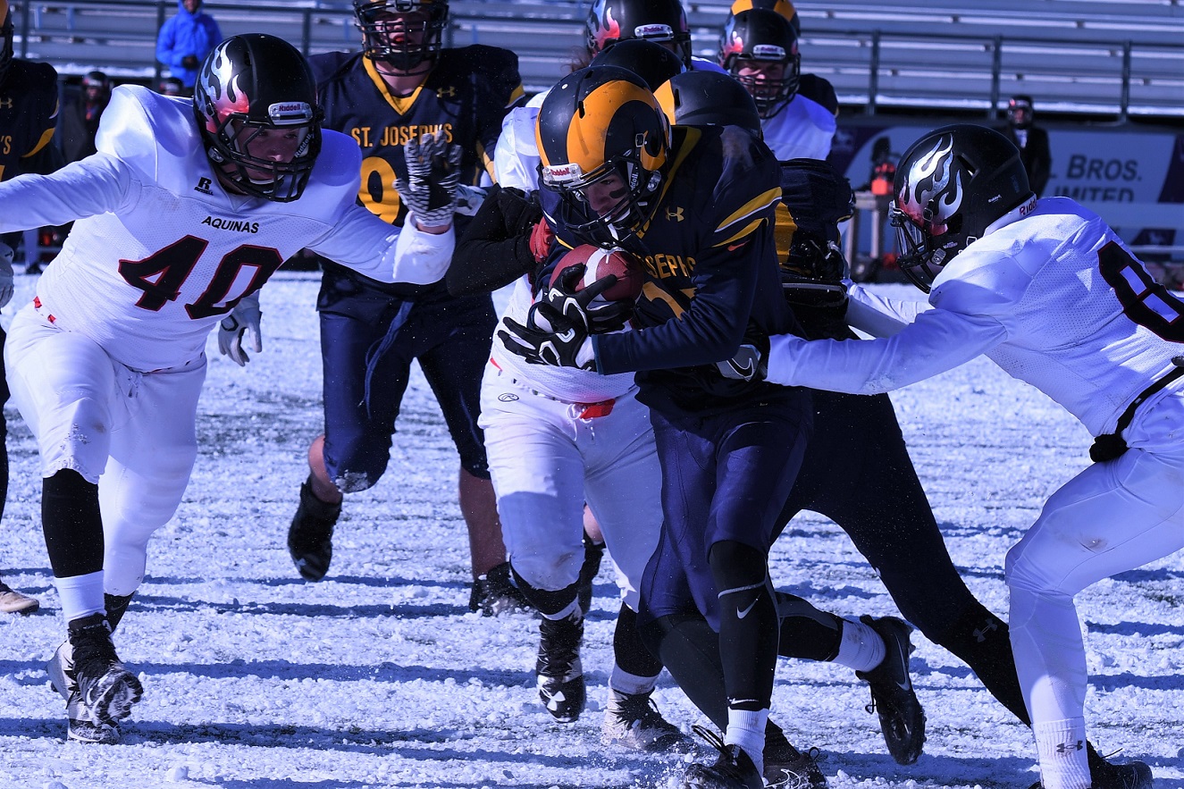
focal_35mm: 138
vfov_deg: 9.9
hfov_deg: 14.9
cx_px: 592
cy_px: 394
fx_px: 4538
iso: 125
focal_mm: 92
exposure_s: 1/1000
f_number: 7.1
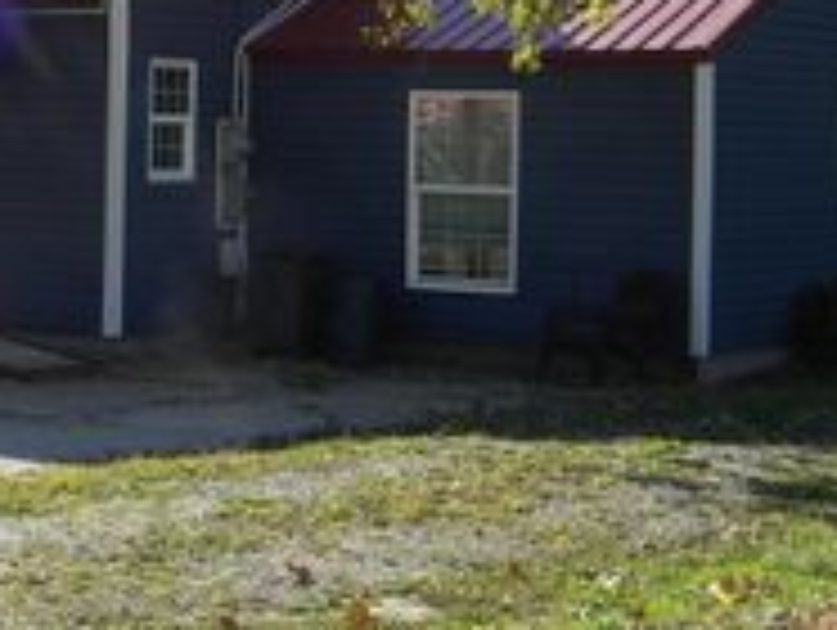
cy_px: 250
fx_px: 2663
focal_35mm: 110
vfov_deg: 13.5
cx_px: 112
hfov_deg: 17.6
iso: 80
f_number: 3.8
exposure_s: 1/410
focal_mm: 7.3
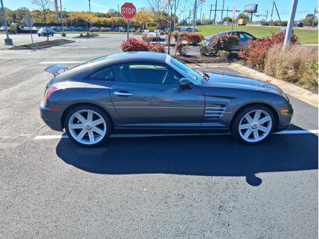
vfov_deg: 53.1
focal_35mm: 26
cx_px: 160
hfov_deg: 67.3
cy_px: 120
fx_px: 240
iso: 25
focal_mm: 3.98
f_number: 1.8
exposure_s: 1/478
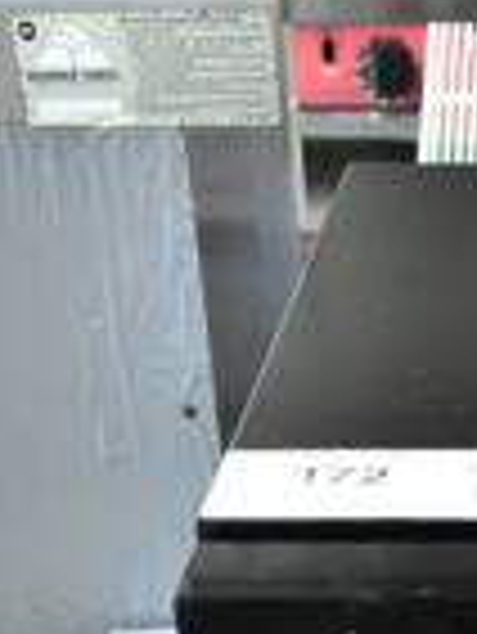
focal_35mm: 88
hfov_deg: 16.1
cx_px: 572
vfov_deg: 19.7
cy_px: 906
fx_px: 1614
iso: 560
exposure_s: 1/30
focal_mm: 18
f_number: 3.5
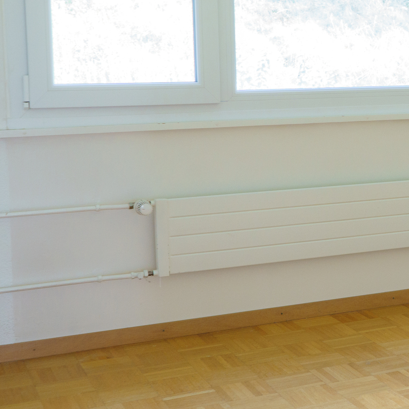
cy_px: 155
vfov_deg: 23.3
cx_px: 494
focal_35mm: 74
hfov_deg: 21.6
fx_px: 989
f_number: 9
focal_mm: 28
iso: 1000
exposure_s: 1/10
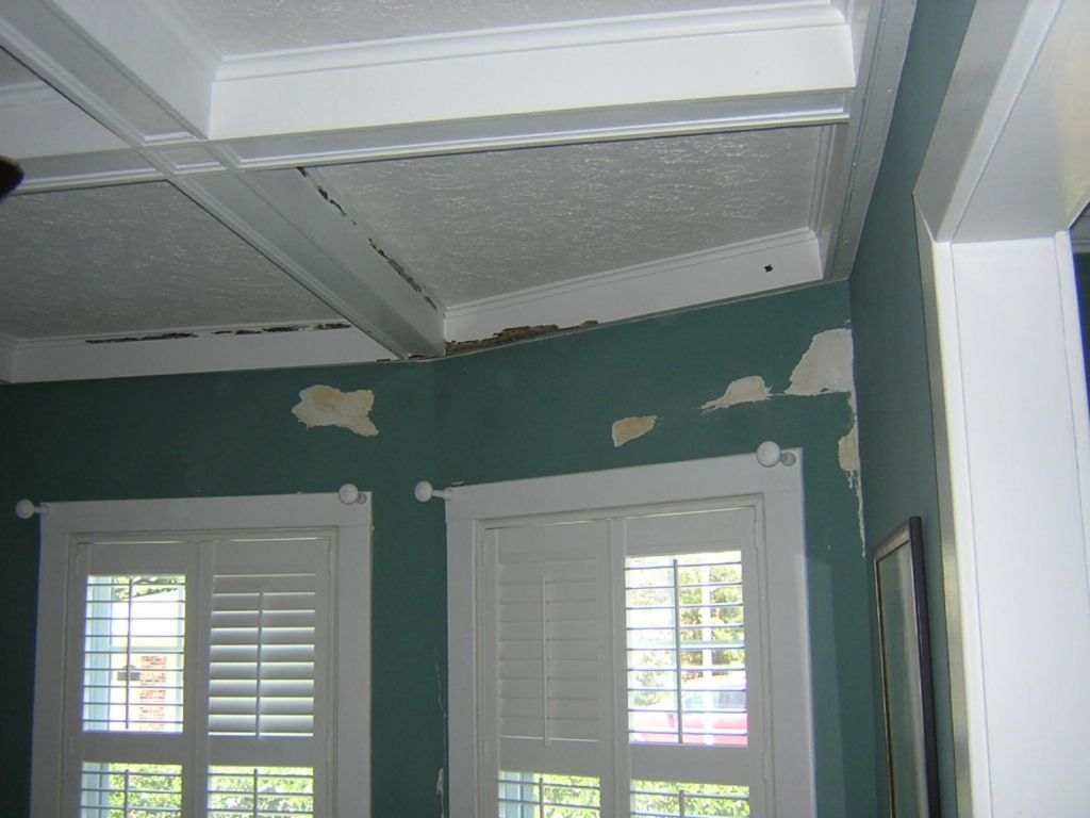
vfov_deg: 39.7
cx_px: 545
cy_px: 409
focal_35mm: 36
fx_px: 1134
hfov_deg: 51.4
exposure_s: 1/60.1
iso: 100
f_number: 2.6
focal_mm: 4.7
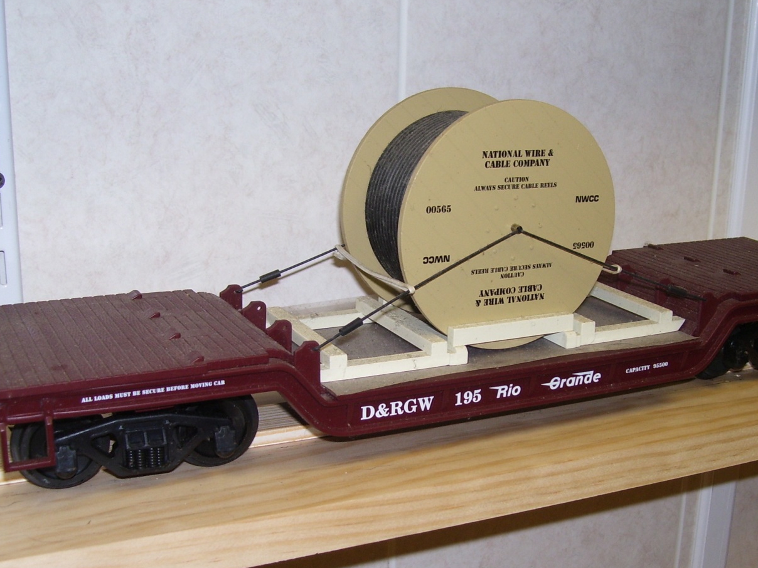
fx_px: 1073
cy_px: 339
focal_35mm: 49
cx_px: 412
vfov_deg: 29.6
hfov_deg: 38.9
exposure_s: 1/60
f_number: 2.7
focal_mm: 6
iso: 80
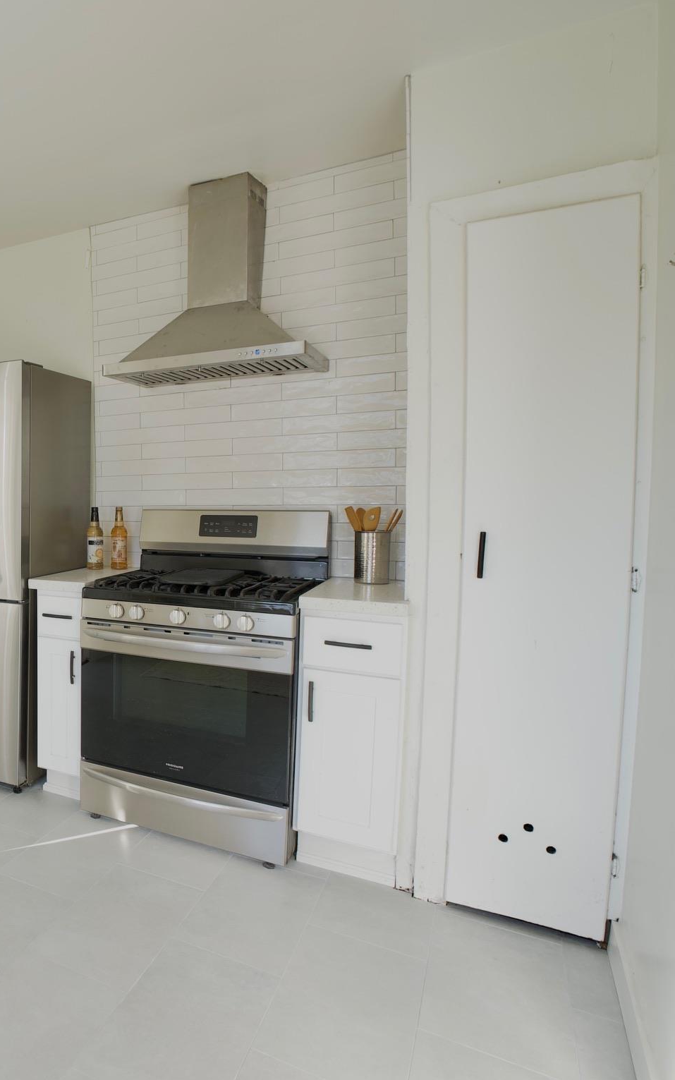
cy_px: 540
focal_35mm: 23
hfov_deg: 41.1
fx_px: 677
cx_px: -87
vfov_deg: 77.2
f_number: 6.7
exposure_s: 1/10
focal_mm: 10.4
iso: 160
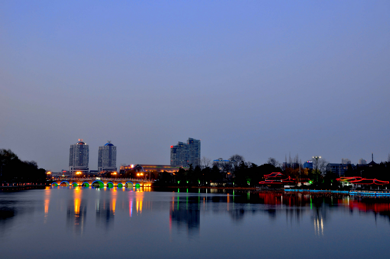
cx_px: 195
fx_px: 406
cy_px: 130
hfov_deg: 51.3
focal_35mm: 38
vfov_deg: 35.4
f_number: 18
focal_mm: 25
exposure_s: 3
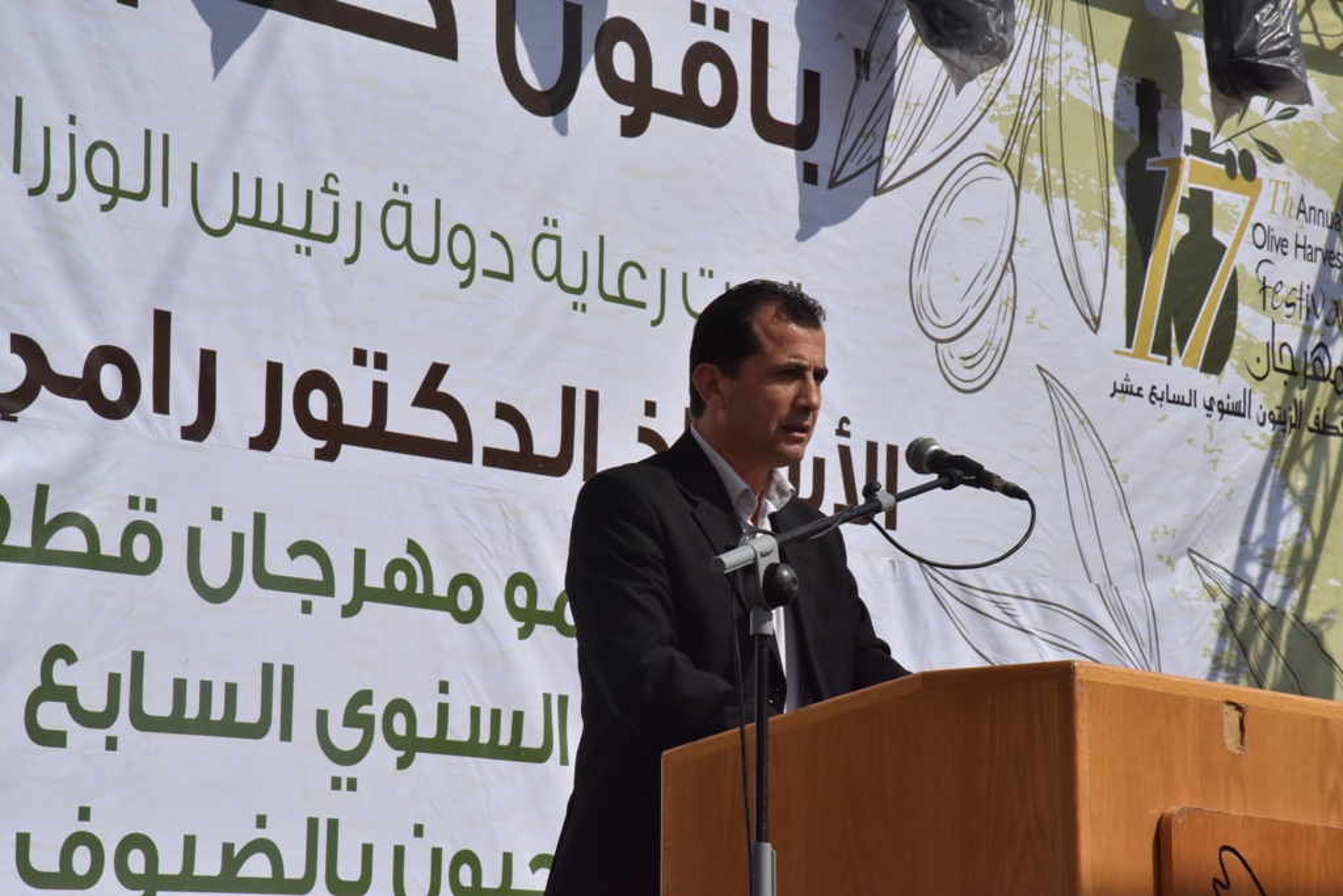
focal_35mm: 120
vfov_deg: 11.4
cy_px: 448
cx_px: 672
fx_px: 4477
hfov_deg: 17.1
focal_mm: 120
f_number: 22
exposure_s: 1/2000
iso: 1600
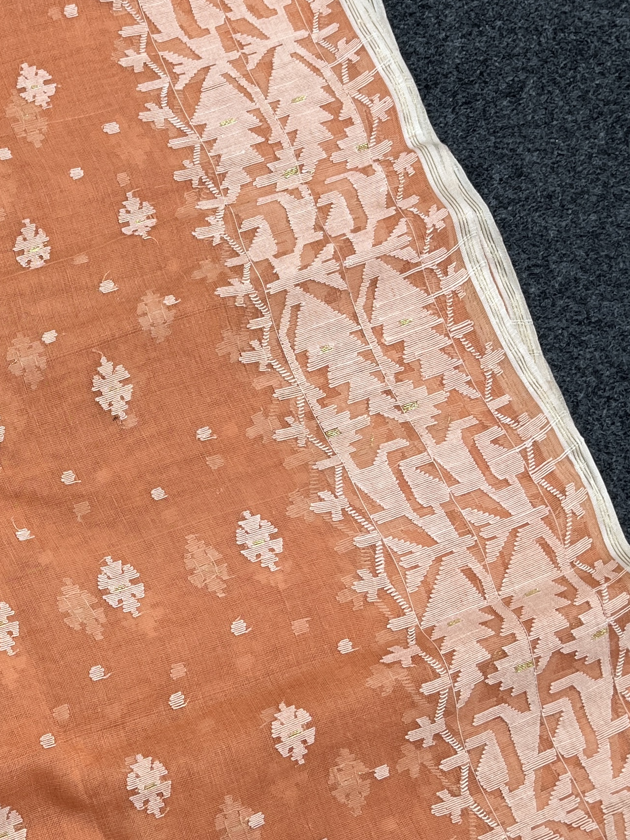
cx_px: -22
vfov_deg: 31.7
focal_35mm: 61
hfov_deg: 22.9
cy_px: 457
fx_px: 1480
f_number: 1.6
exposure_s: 1/121
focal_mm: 5.1
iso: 40
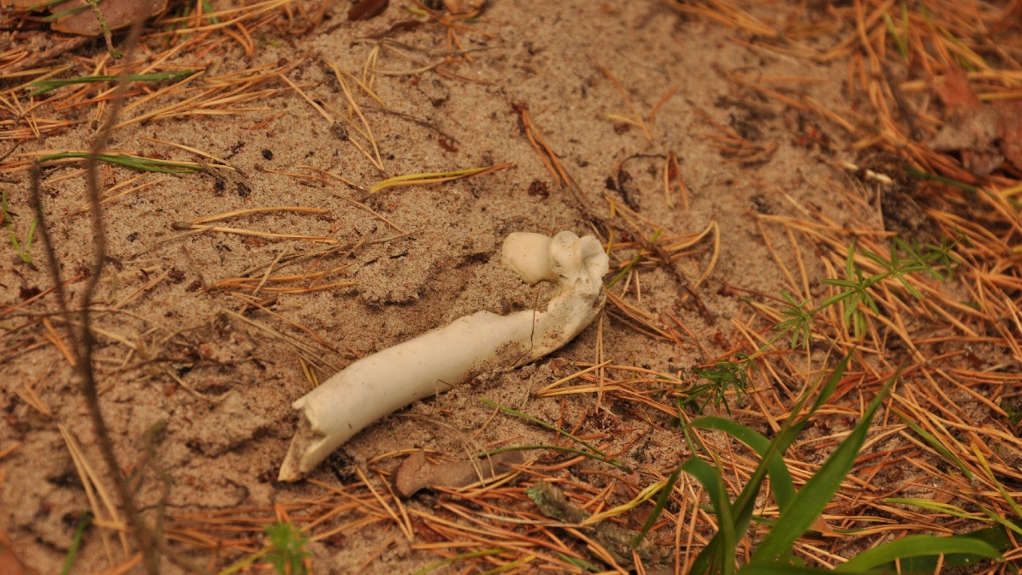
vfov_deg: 7.3
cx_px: 511
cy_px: 311
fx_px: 4485
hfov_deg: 13.0
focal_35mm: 166
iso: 250
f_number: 9
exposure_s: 1/60
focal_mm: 105
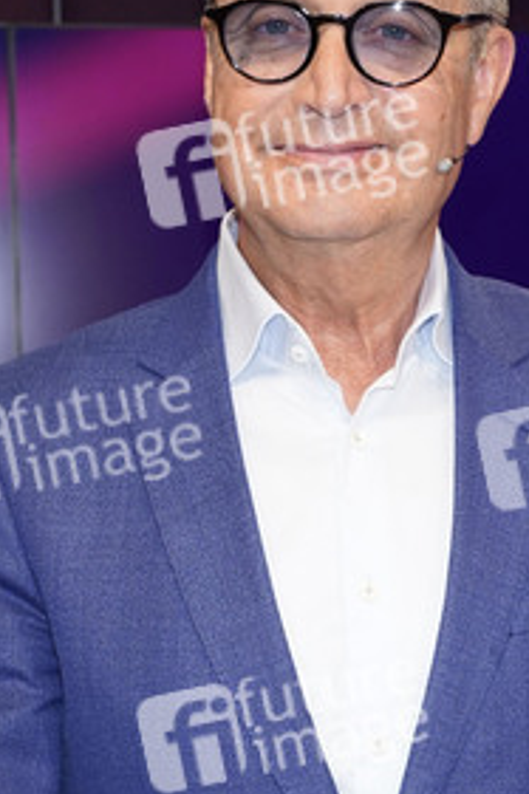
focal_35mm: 54
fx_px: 1192
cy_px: 302
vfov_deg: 36.7
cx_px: 365
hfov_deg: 24.9
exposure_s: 1/160
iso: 2000
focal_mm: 38
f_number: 5.6
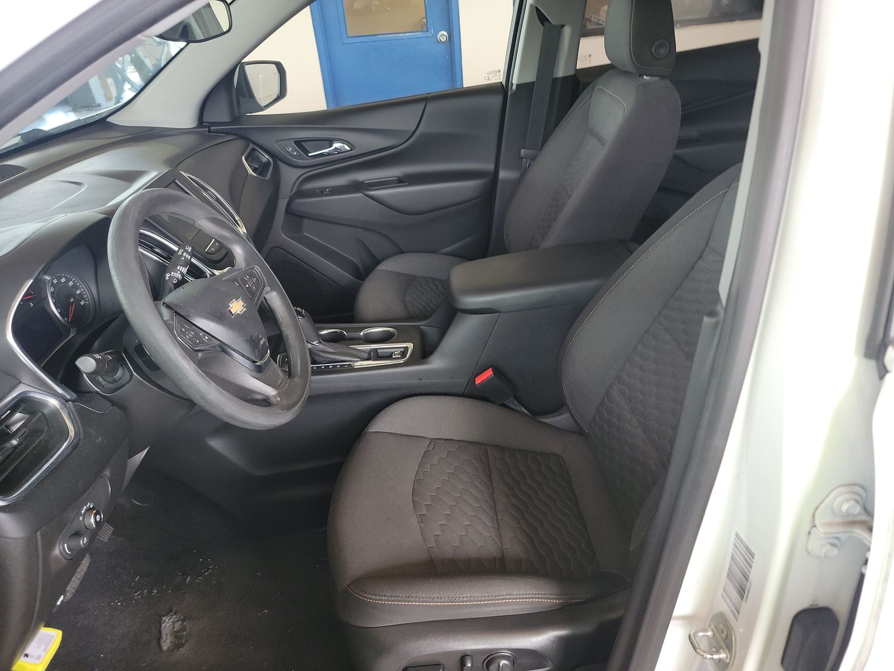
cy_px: 336
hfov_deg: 71.6
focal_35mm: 24
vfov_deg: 56.8
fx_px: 620
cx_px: 447
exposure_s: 1/59
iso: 306
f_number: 1.8
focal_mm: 6.7
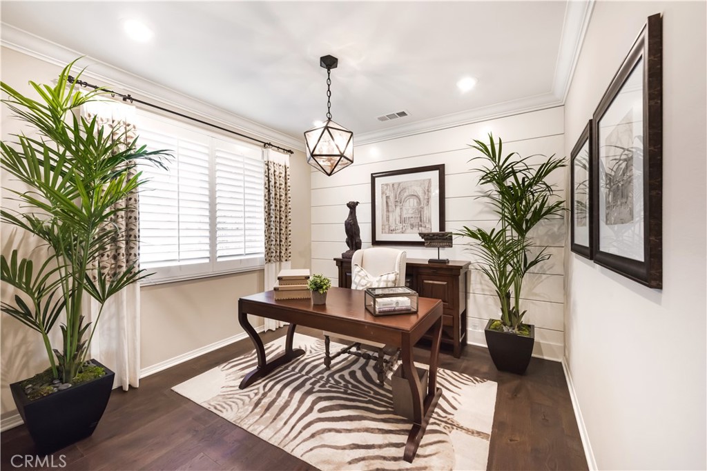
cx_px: 354
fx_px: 275
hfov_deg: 104.2
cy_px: 236
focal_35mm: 14
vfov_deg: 81.2
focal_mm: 14
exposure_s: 1/25
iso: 1000
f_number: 8
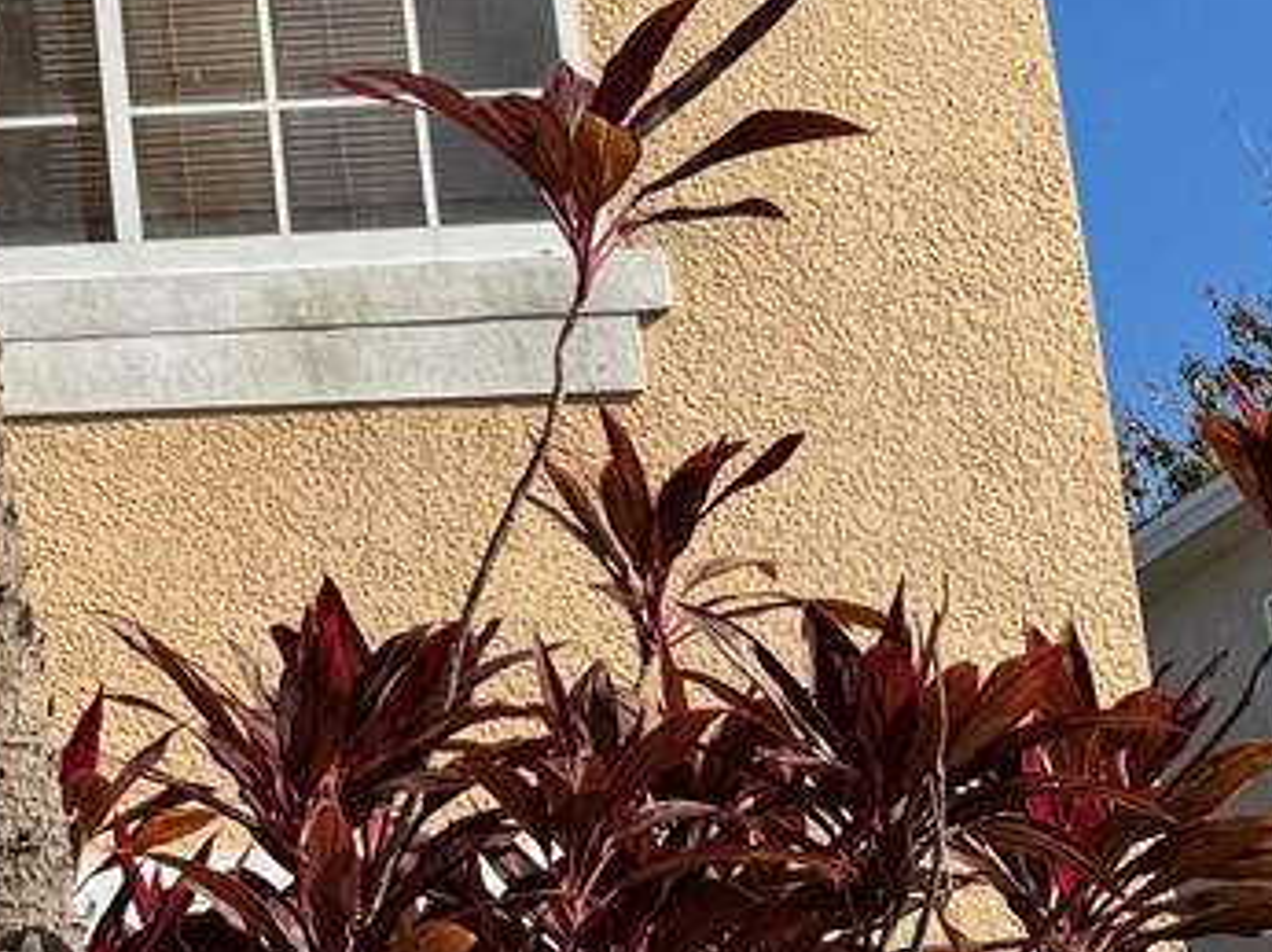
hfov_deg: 15.7
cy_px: 353
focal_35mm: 111
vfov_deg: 13.3
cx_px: -879
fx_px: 4076
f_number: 1.78
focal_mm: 6.76
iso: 80
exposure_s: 1/6410
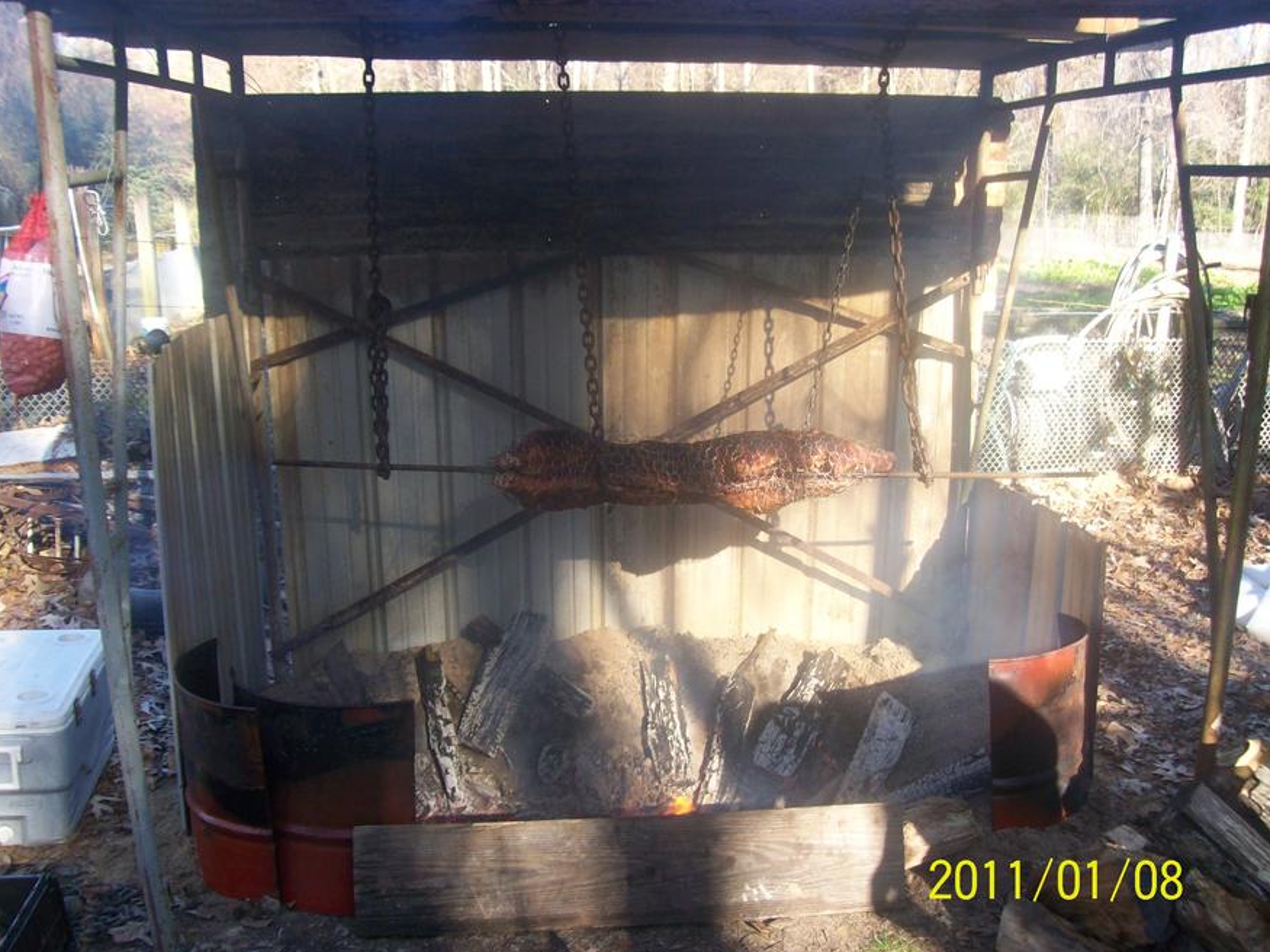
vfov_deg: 38.7
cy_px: 486
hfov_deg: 50.1
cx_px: 624
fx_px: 1357
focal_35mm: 37
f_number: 2.7
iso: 80
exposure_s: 1/135
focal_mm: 6
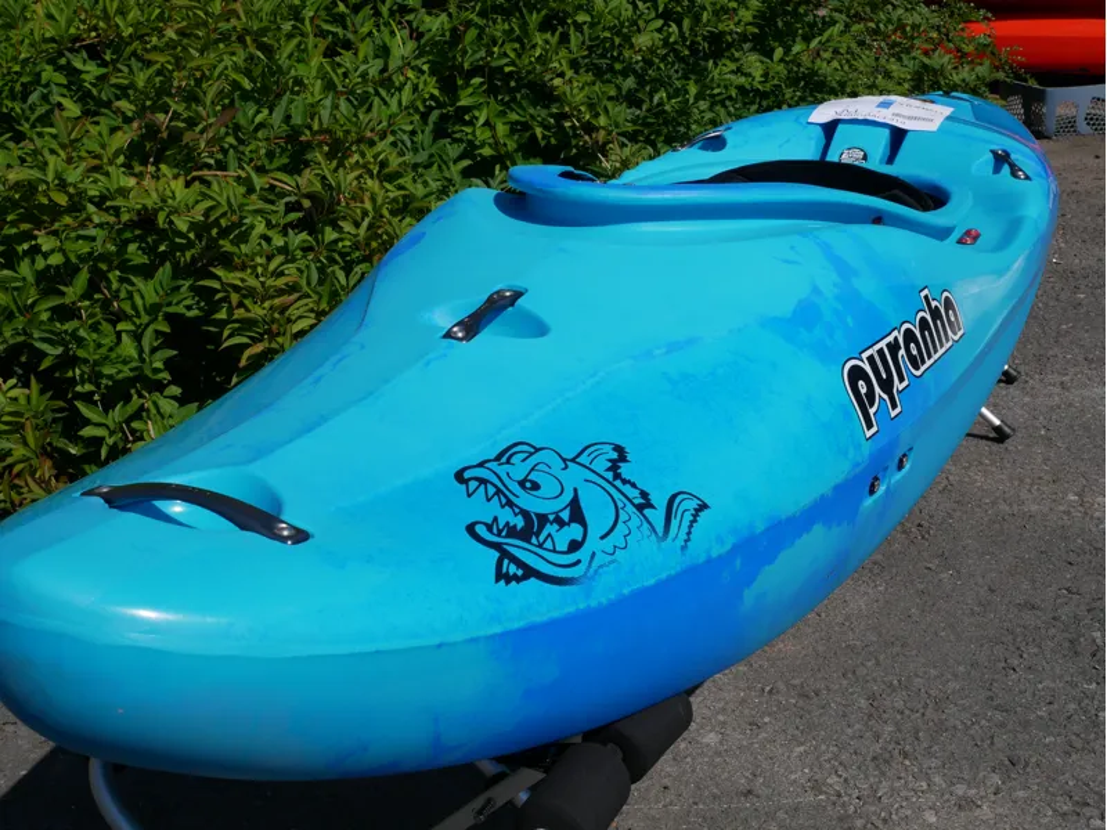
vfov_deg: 30.3
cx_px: 554
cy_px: 415
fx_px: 1535
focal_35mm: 48
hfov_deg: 39.7
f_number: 11
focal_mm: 24
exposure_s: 1/500
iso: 200
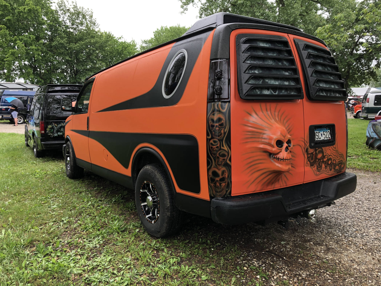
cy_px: 143
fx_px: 308
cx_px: 190
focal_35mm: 28
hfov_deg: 63.4
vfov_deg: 49.7
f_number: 1.8
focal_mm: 3.99
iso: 20
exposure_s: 1/120
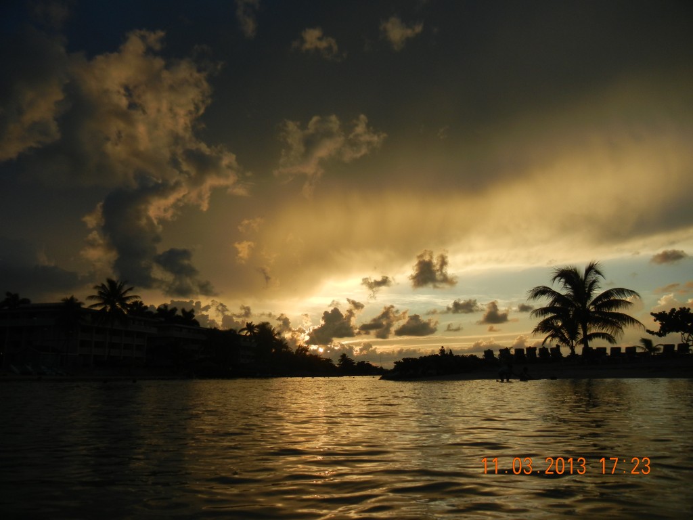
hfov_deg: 60.0
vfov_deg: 46.8
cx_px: 346
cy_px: 260
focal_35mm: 30
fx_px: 601
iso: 160
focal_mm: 5.4
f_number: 7
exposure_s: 1/280
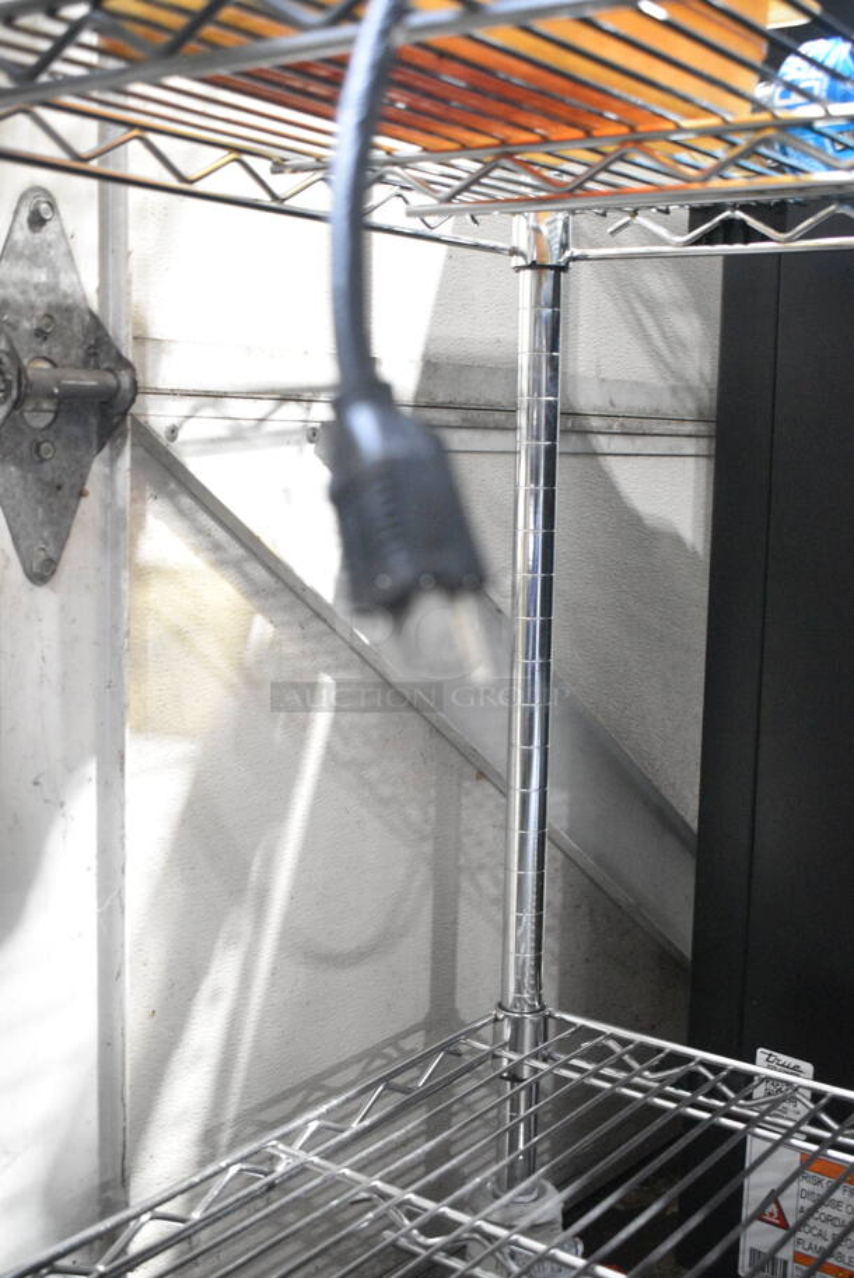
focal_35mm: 42
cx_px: 427
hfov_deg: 31.9
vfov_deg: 46.4
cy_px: 639
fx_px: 1492
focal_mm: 28
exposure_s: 1/50
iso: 5000
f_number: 4.2
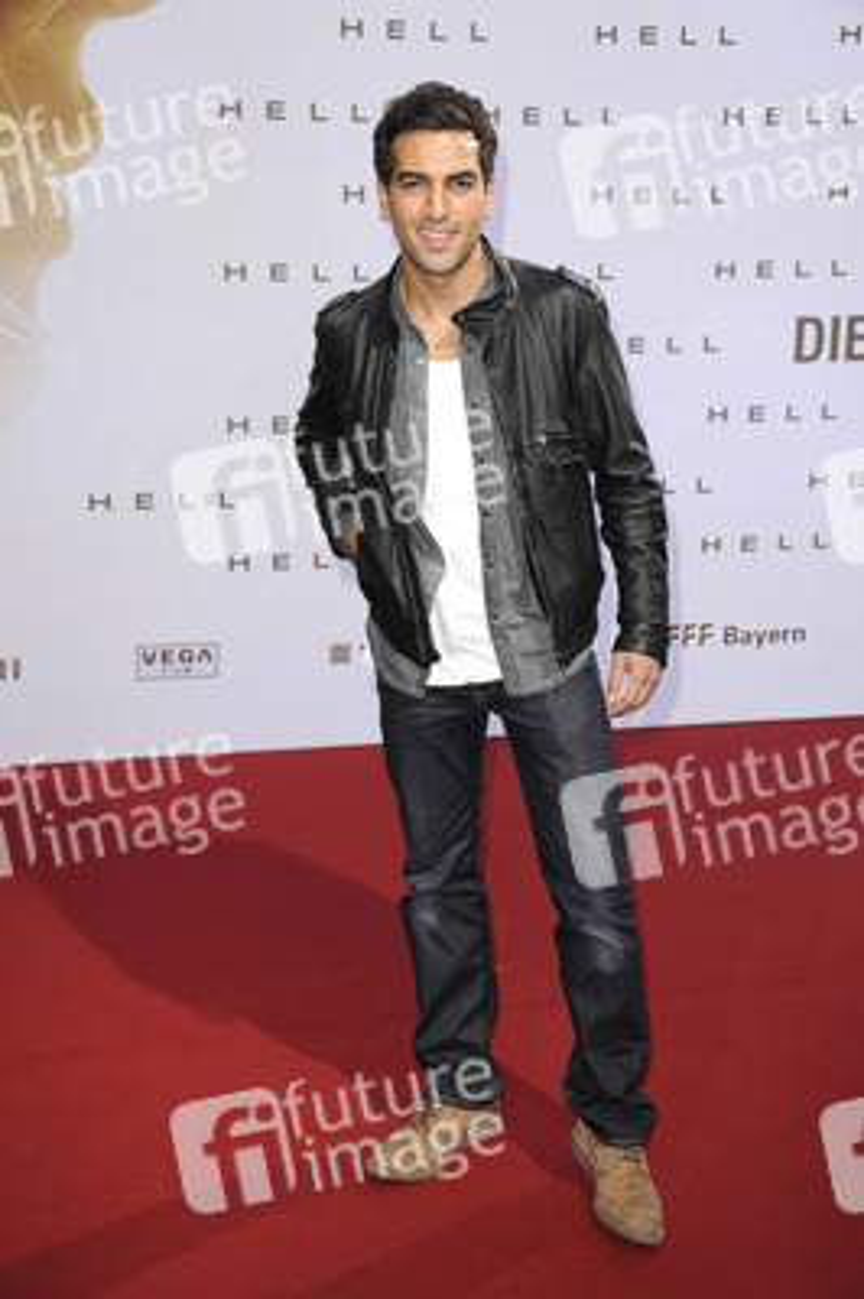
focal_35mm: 56
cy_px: 650
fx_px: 2019
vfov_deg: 35.7
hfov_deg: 24.2
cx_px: 432
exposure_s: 1/160
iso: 500
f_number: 5.6
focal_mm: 56
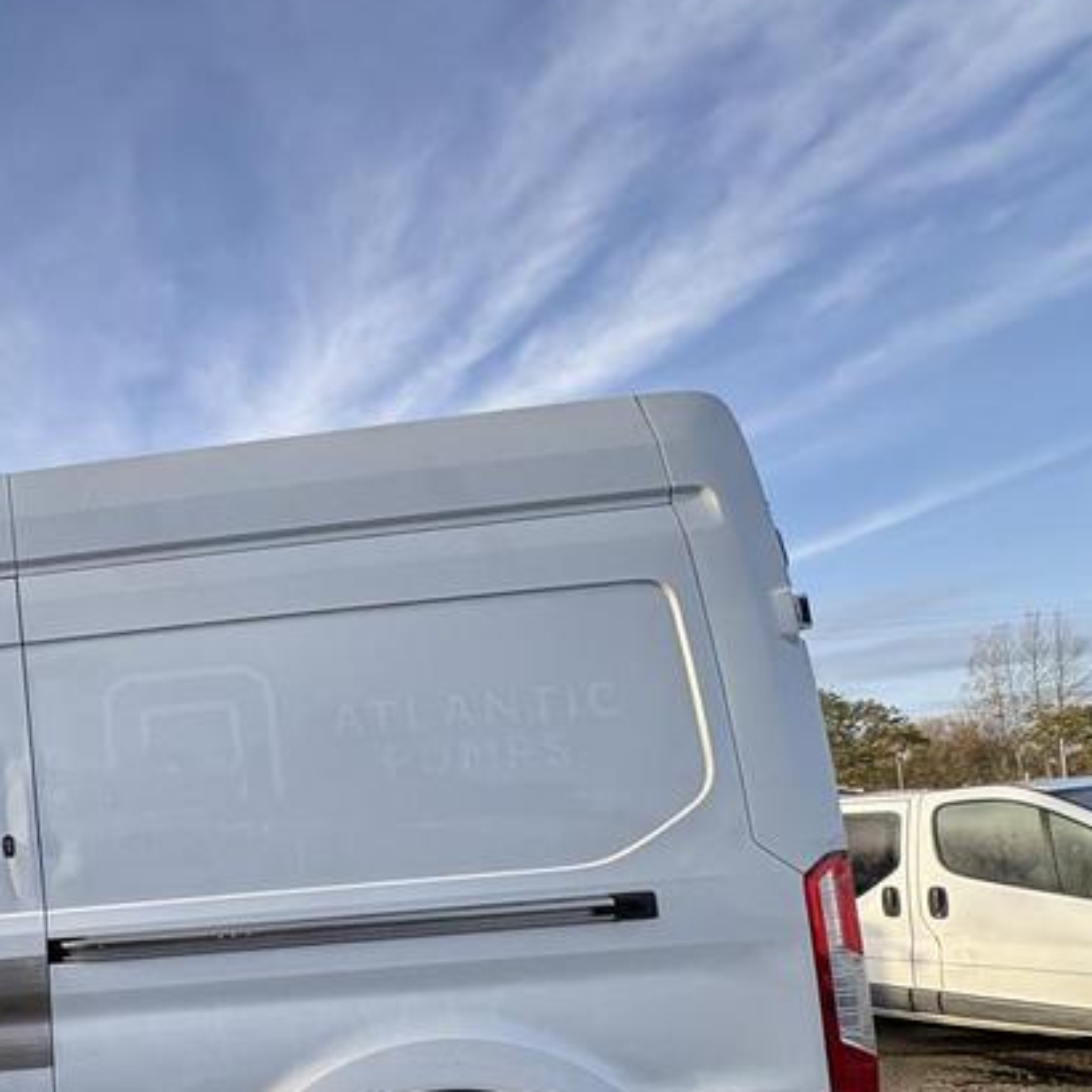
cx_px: -72
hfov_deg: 46.1
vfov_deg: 55.4
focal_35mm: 27
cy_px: 853
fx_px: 964
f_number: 2.2
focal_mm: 2.22
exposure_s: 1/548
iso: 40
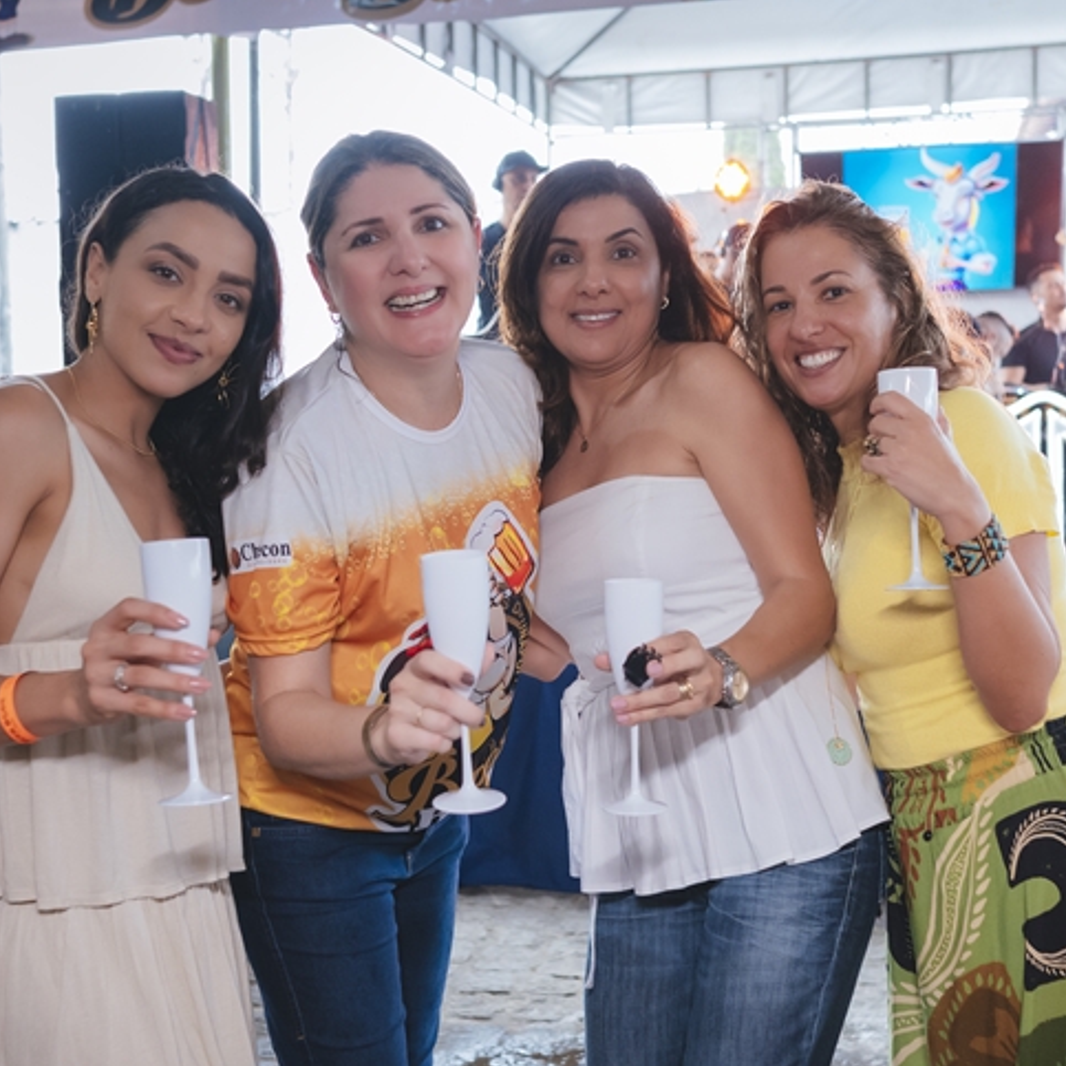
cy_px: 544
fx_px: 1638
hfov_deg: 36.1
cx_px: 523
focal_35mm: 47
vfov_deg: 36.1
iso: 1600
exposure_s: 1/320
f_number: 2.5
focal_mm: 24
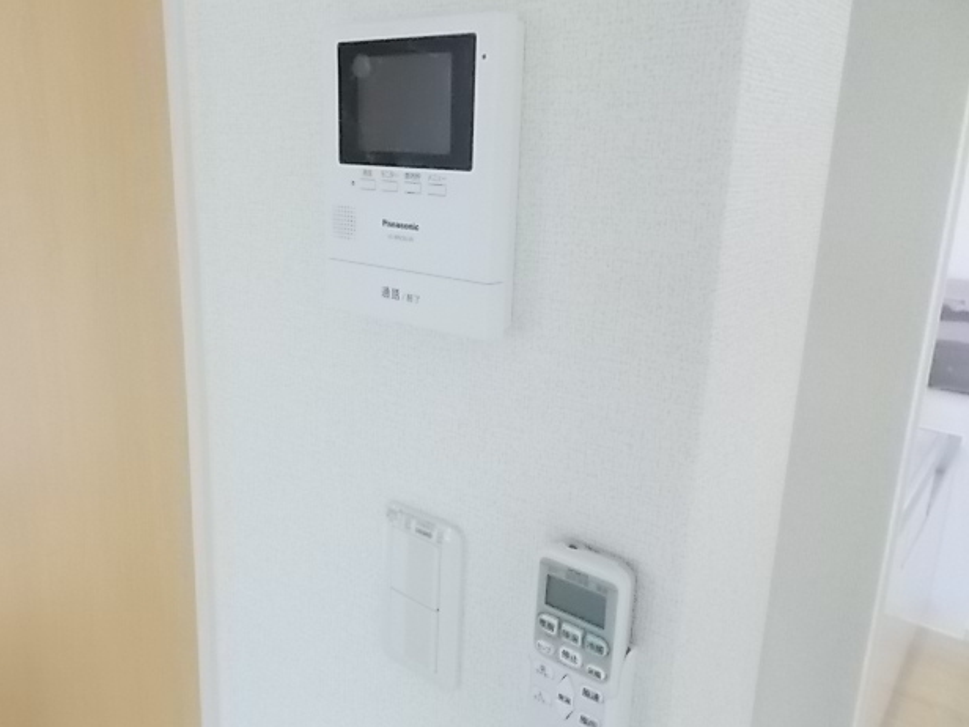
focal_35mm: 27
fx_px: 756
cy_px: 351
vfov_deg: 51.3
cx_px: 469
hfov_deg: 65.3
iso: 800
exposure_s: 1/100
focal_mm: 4.6
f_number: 3.2
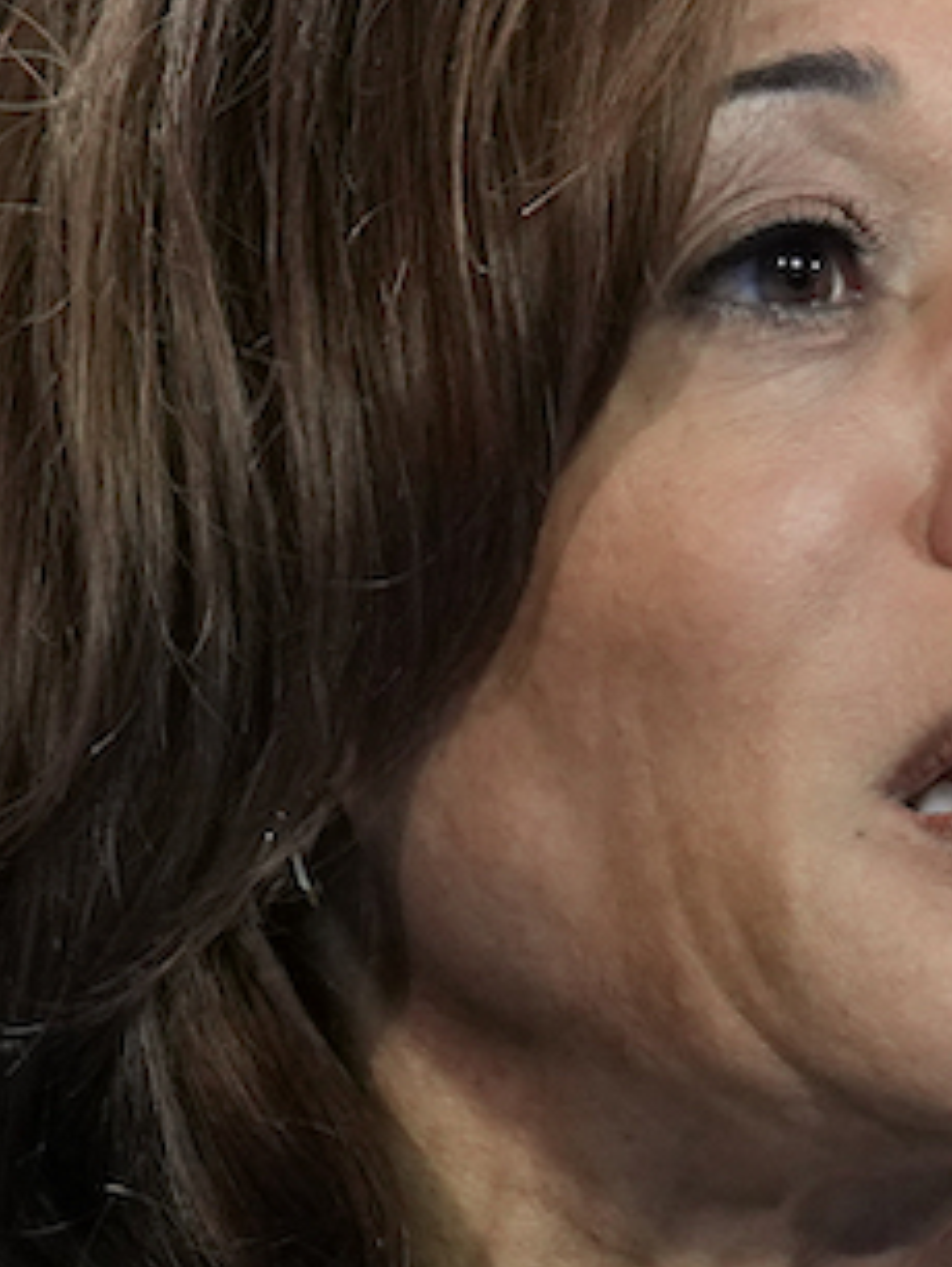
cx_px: 1014
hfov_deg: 1.3
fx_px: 41415
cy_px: 1060
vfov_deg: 1.8
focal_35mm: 1131
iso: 2000
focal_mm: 200
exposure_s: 1/400
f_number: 2.8
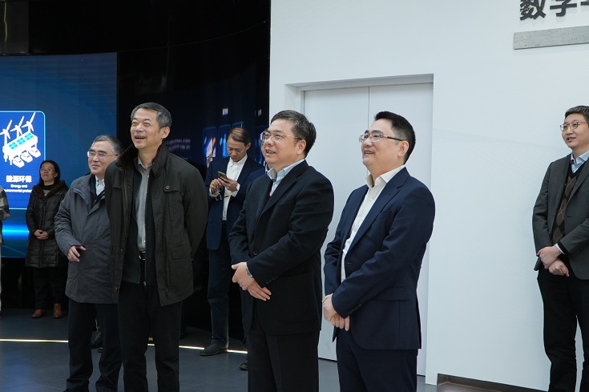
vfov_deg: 27.4
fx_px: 801
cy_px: 246
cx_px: 325
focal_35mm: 49
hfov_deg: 40.3
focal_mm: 24
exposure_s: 1/60
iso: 400
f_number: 4
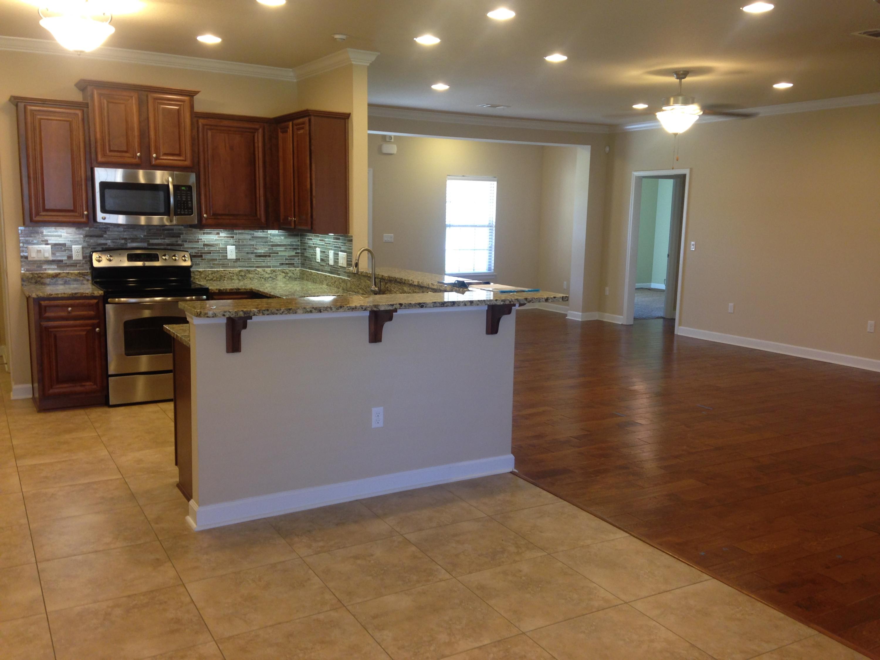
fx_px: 839
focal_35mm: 33
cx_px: 440
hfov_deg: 55.4
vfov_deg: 42.9
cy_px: 330
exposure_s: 1/20
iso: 64
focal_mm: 4.12
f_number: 2.4
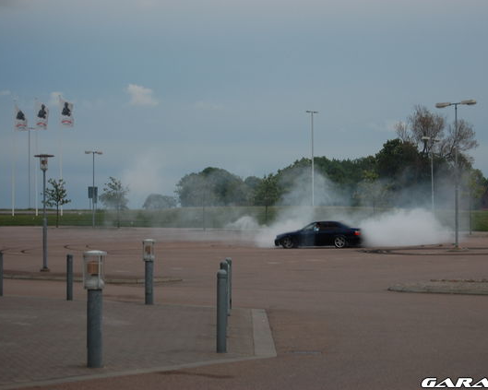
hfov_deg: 20.5
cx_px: 284
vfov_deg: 16.4
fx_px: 1351
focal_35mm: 94
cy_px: 195
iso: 200
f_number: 5.6
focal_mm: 55
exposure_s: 1/125
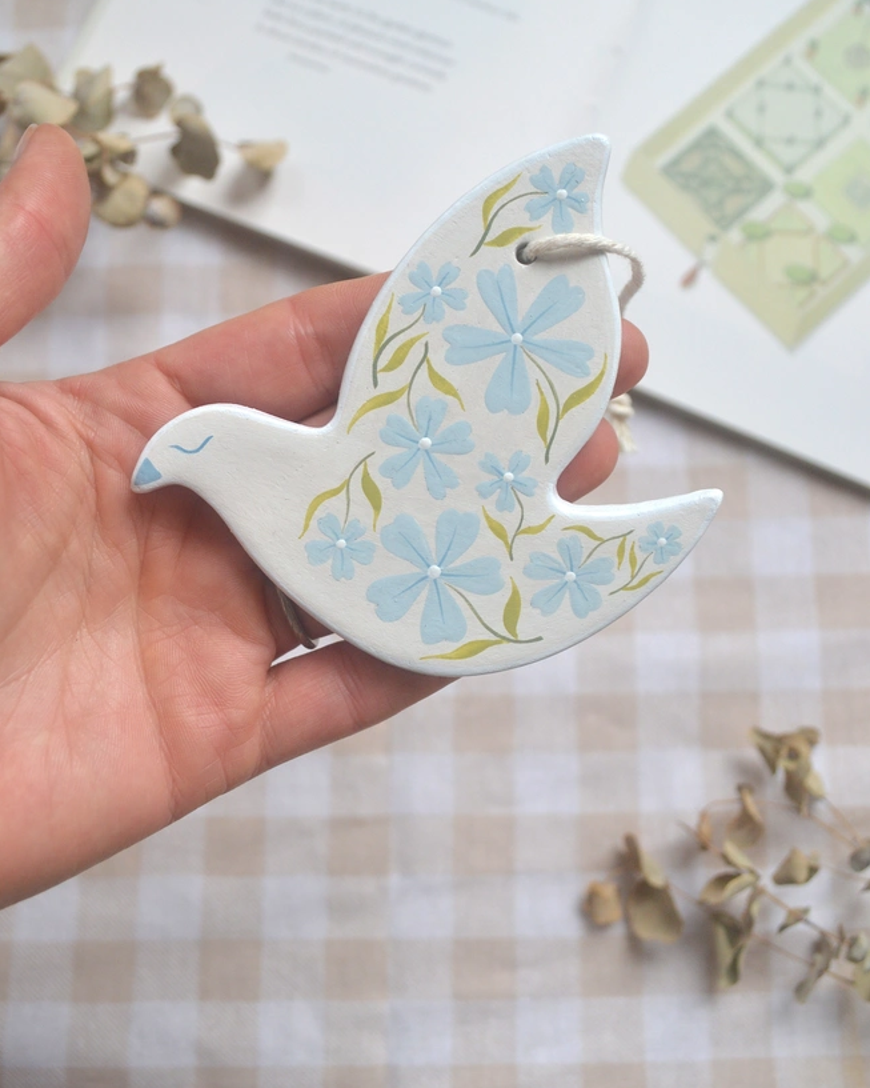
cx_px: 432
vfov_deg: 44.6
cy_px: 461
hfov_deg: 36.5
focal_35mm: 41
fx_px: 1319
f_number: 5.6
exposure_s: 1/125
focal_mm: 24
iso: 400
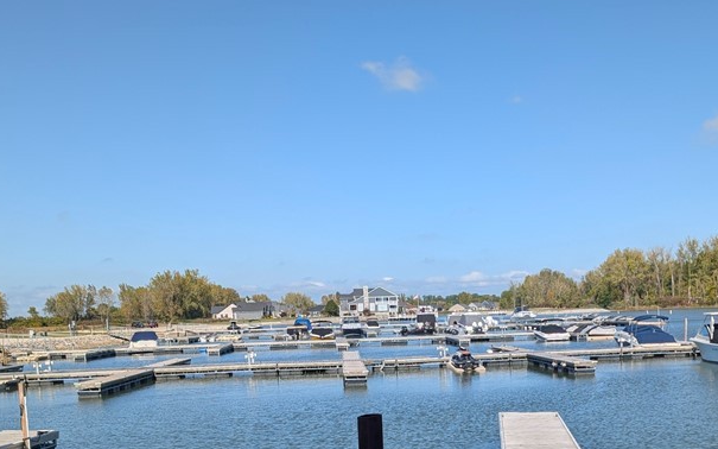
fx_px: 841
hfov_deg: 45.9
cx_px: 442
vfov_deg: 28.7
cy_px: 399
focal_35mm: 43
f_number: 1.68
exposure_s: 1/8333
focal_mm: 6.9
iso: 20
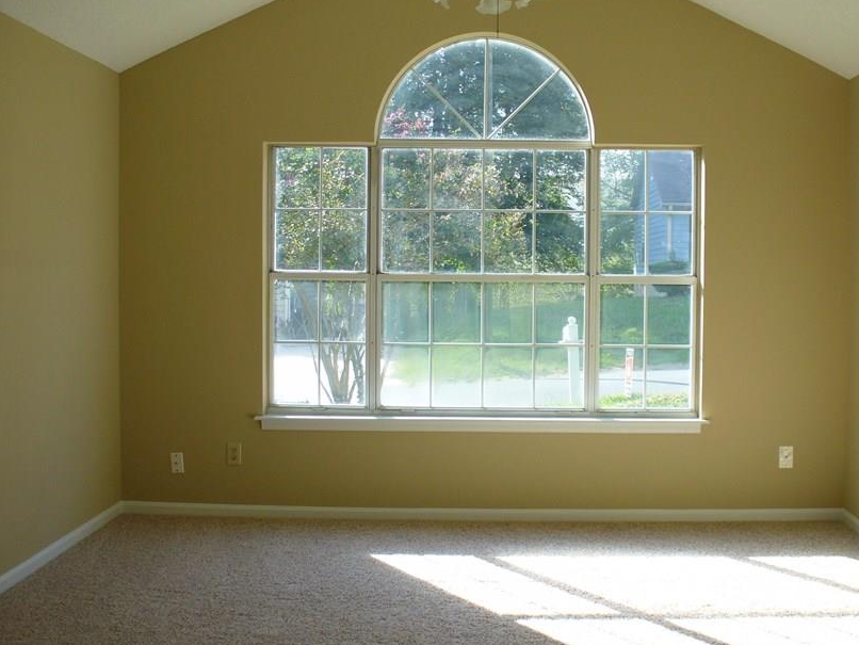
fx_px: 1167
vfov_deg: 30.9
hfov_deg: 40.3
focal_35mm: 47
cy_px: 301
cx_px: 509
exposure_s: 1/250
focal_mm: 6.1
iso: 80
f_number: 2.8
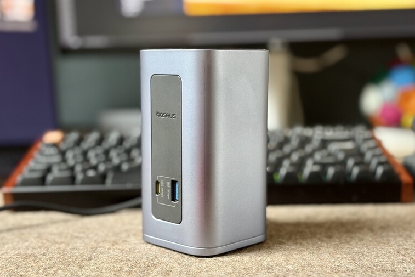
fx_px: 634
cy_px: 147
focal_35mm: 55
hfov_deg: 36.2
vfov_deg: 24.6
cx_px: 204
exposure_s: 1/60
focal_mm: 5.96
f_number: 1.6
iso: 125
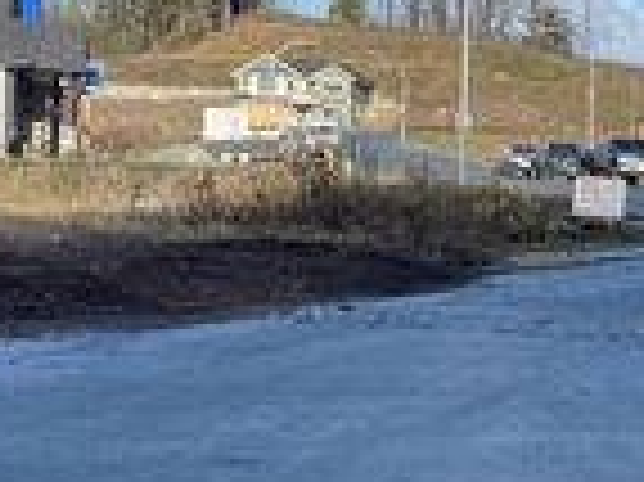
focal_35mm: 91
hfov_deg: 18.2
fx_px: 1692
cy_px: 236
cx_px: 1067
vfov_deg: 16.2
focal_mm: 4.2
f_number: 1.6
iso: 32
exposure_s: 1/2747
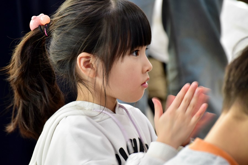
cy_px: 82
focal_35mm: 300
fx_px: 2067
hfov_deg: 6.9
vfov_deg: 4.6
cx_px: 124
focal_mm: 200
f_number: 6.3
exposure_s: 1/40
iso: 800
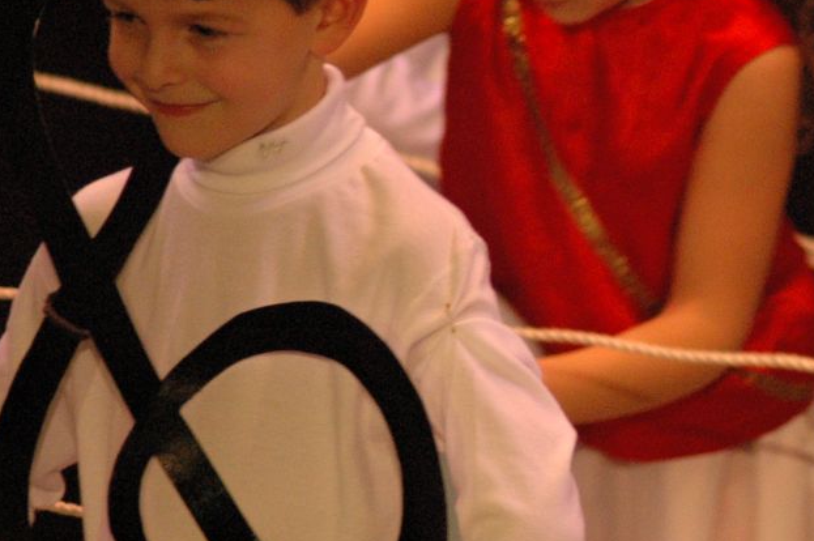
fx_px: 11050
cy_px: 302
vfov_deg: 2.8
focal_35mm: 489
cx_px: 807
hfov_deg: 4.2
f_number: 4.5
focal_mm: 135
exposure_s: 1/60
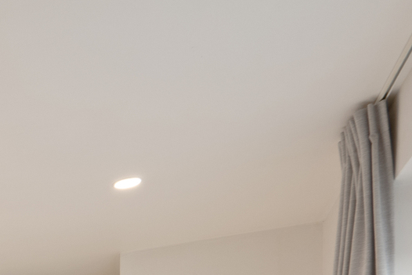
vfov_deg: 14.9
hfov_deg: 20.2
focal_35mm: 73
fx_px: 836
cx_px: -322
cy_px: 568
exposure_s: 1
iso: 250
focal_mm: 16
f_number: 11
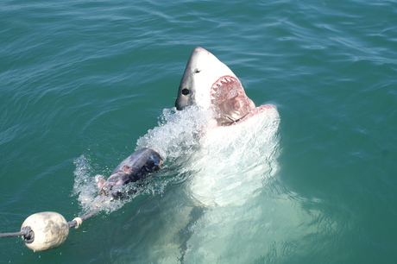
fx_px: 661
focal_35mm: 60
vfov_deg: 22.6
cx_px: 198
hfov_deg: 33.4
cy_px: 132
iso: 200
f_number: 8
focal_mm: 40
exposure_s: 1/500
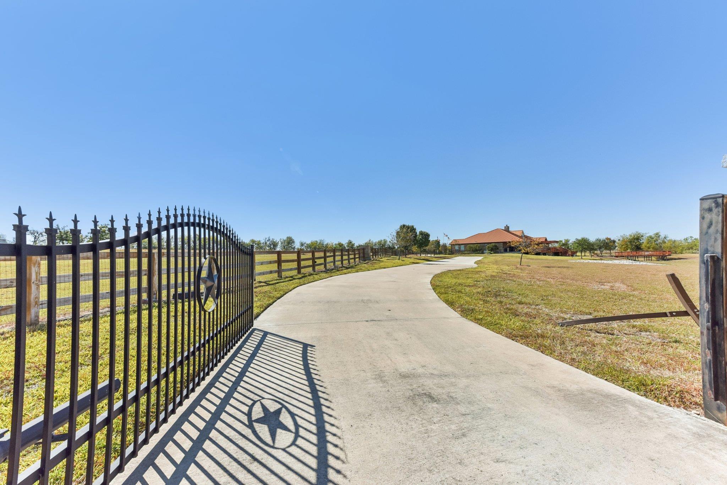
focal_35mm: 14
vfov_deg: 81.2
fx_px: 283
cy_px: 242
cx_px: 364
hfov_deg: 104.2
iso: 400
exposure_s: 1/2000
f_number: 8
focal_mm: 14
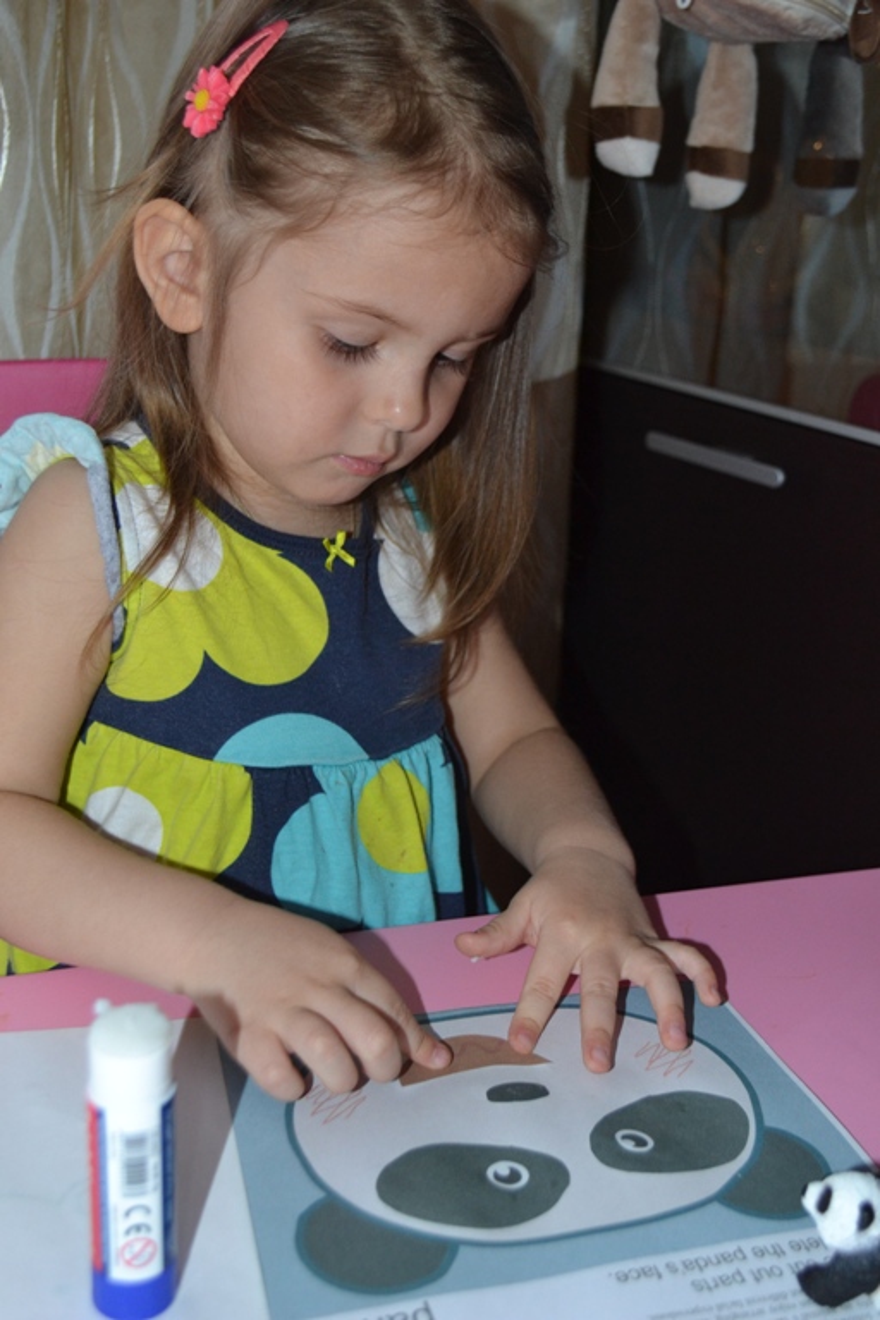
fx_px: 1430
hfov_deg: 34.2
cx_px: 440
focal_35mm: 39
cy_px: 660
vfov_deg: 49.6
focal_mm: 26
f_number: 4.2
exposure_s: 1/60
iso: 1000
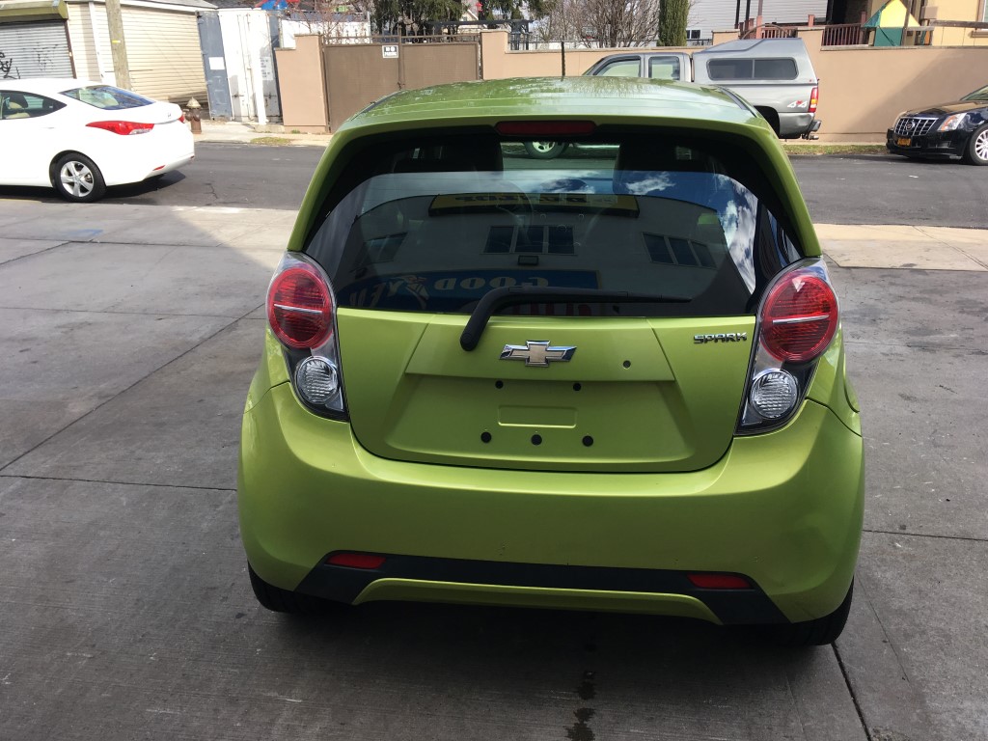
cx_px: 494
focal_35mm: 29
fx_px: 828
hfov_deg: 61.7
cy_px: 370
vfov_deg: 48.2
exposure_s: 1/434
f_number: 2.2
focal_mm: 4.15
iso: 25
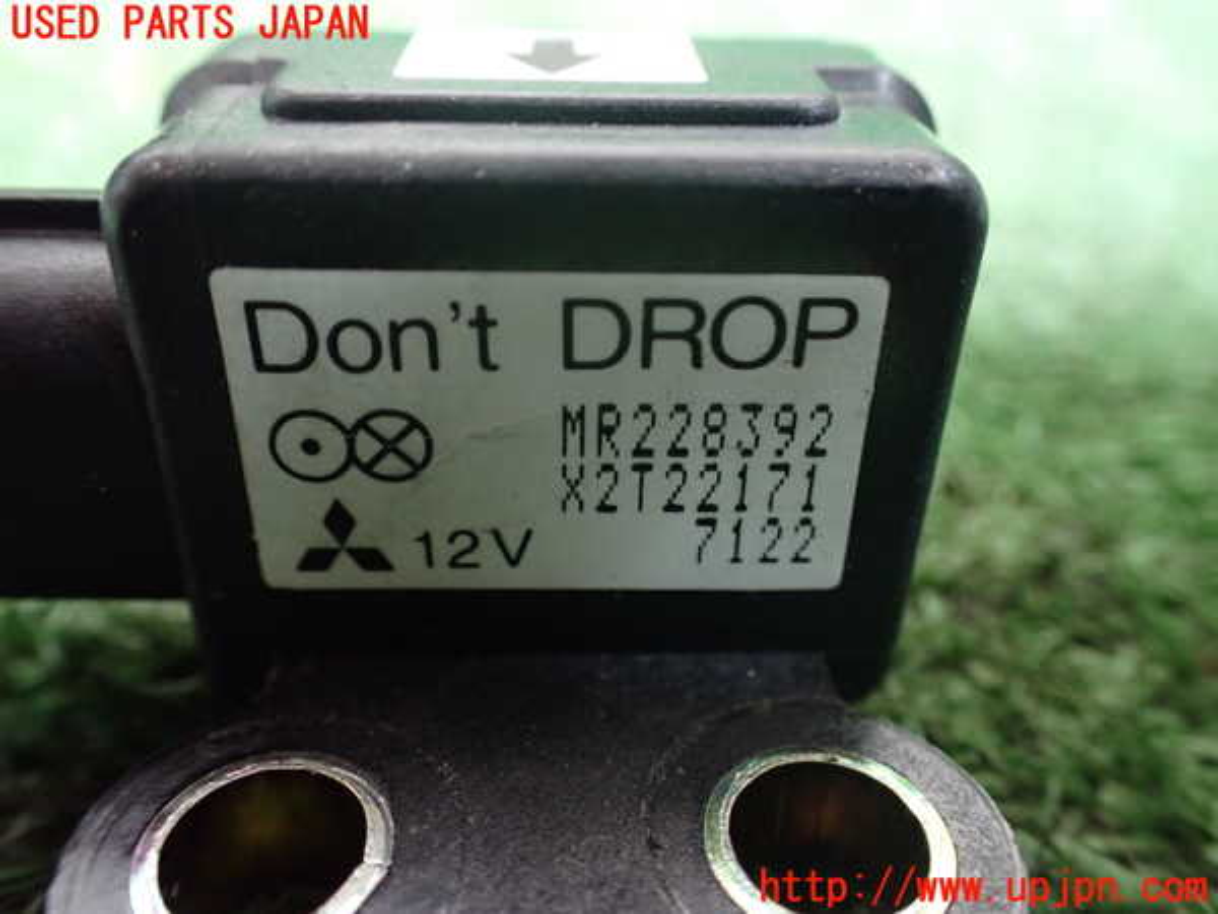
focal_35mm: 30
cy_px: 457
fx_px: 1056
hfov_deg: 60.0
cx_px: 609
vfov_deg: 46.8
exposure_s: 1/30
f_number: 2.3
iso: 800
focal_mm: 5.4
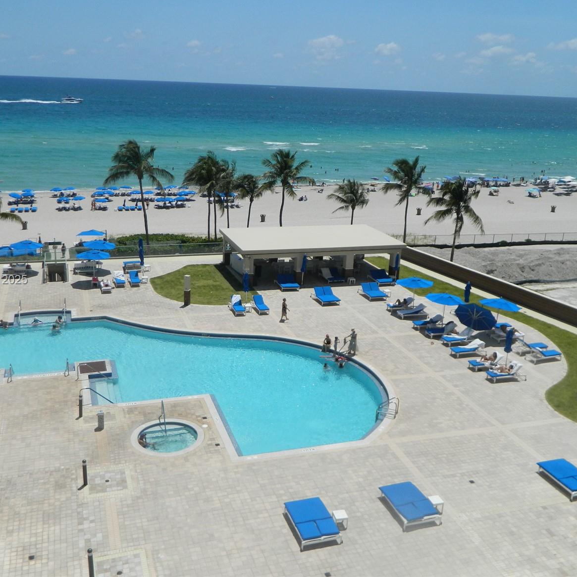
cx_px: 269
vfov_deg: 48.4
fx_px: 641
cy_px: 280
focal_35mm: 34
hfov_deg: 48.4
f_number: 8.9
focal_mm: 5.1
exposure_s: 1/400
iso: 110
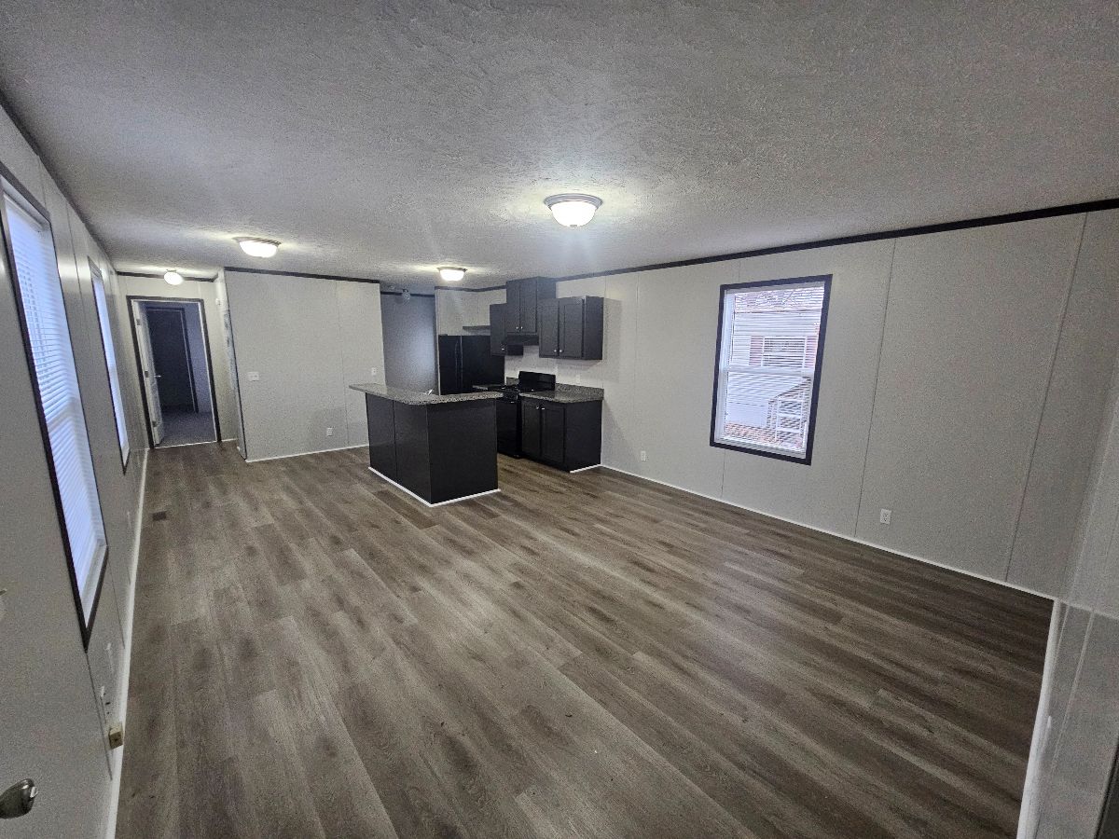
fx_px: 420
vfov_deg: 89.9
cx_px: 560
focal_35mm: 13
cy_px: 420
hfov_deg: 106.2
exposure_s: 1/40
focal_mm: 2.2
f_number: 2.2
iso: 320
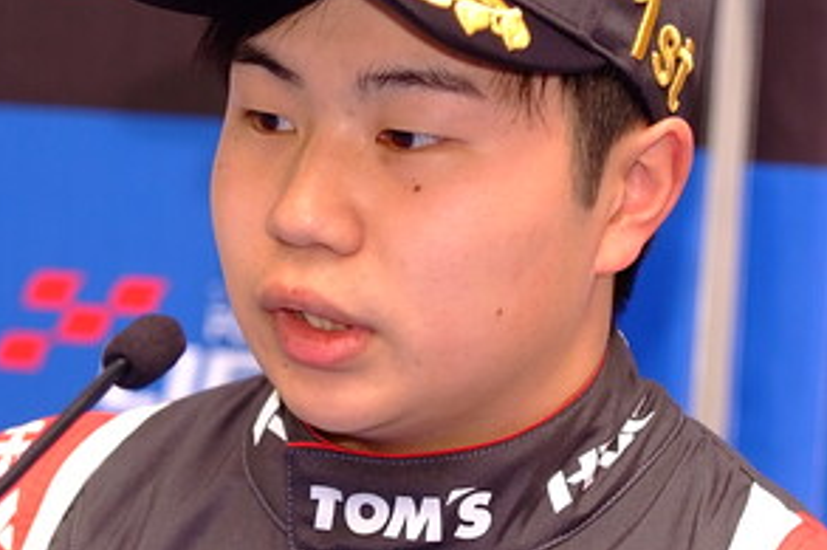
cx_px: 310
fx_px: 8632
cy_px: 465
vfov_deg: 3.7
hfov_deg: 5.5
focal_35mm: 376
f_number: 2.8
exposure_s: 1/250
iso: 400
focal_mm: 102
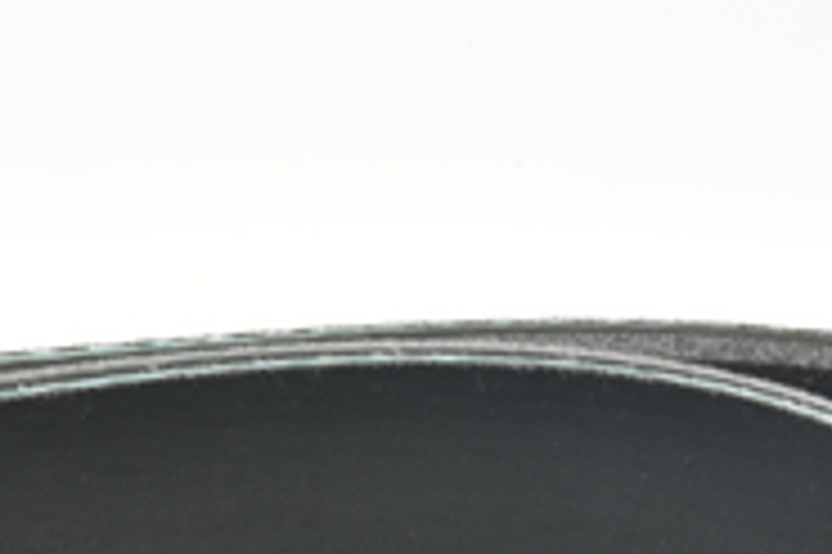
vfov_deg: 5.8
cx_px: -67
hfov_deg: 8.7
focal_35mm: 234
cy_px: 779
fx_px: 5403
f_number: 29
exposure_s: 1/2
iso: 64
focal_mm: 60
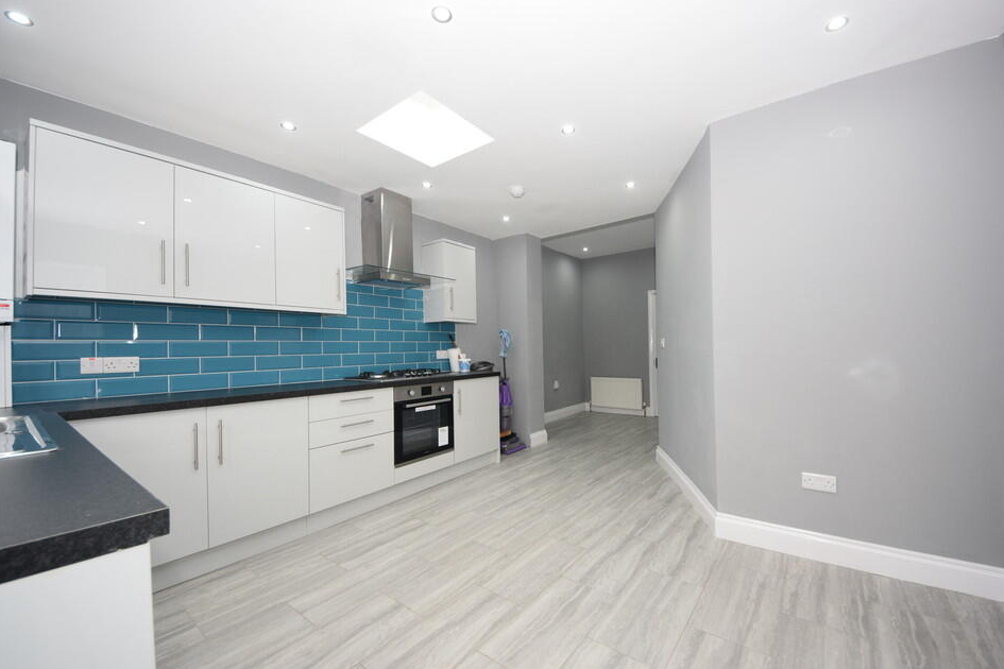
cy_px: 347
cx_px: 524
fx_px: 363
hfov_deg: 108.3
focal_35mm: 13
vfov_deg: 85.4
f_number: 5
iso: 800
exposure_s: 1/100
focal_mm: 8
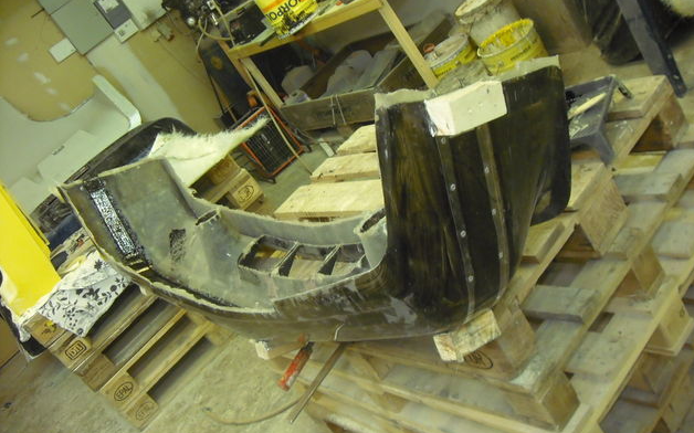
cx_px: 353
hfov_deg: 49.3
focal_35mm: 40
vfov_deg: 32.0
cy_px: 226
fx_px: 756
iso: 400
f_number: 2.7
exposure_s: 1/40
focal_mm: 6.2
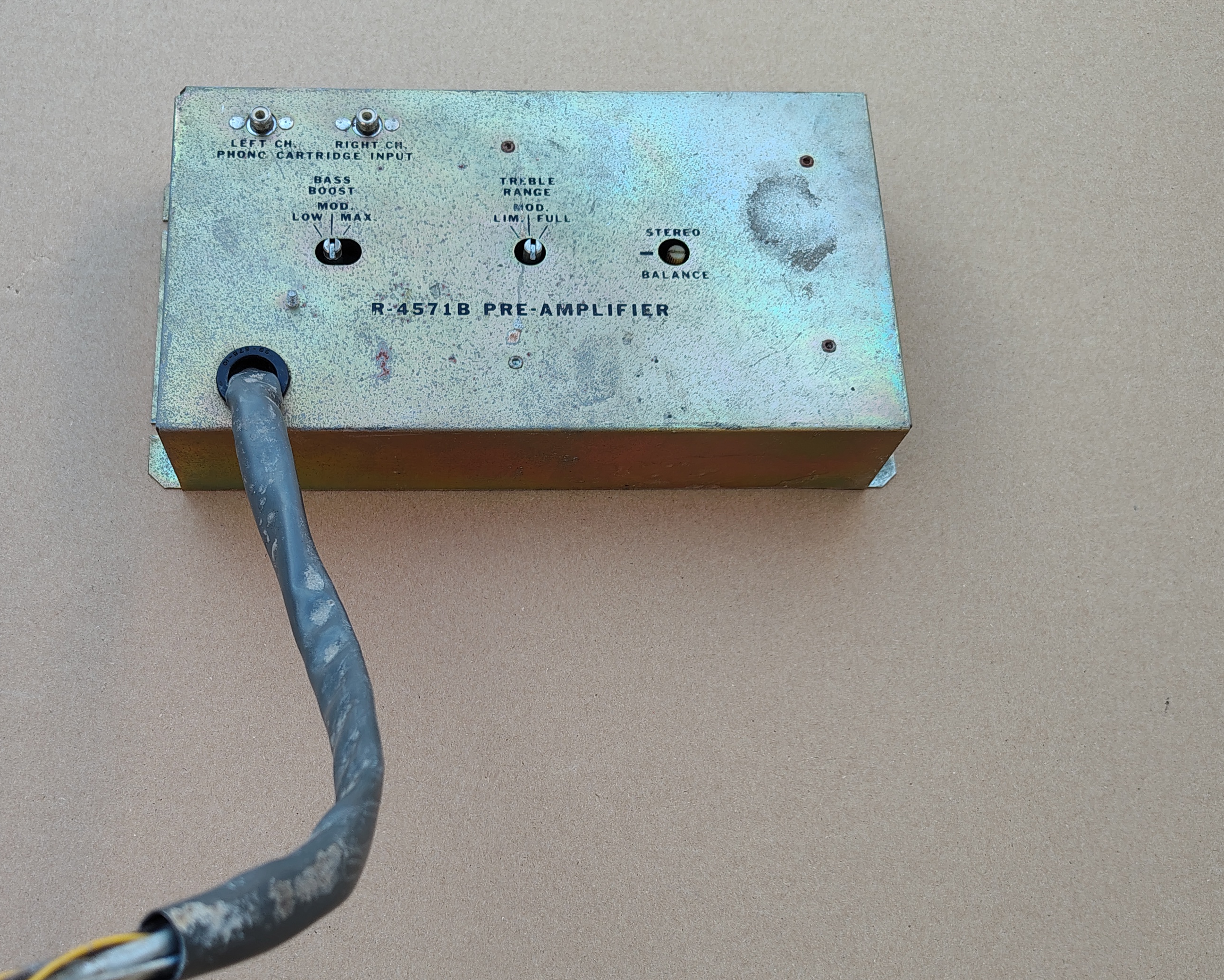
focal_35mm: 37
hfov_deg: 48.6
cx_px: 462
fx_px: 1341
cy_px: 640
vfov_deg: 39.7
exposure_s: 1/100
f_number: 1.8
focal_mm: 5.56
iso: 129
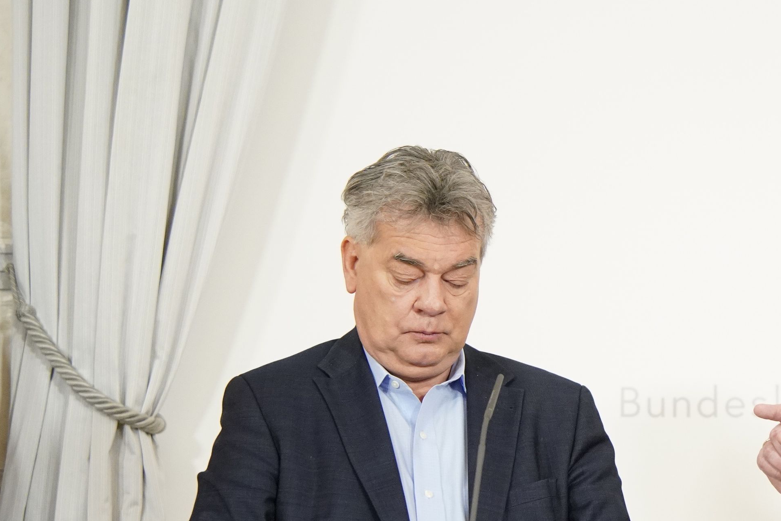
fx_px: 2842
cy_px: 305
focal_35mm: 131
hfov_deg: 15.4
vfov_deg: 10.5
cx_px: 768
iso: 5000
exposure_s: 1/320
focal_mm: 63
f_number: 4
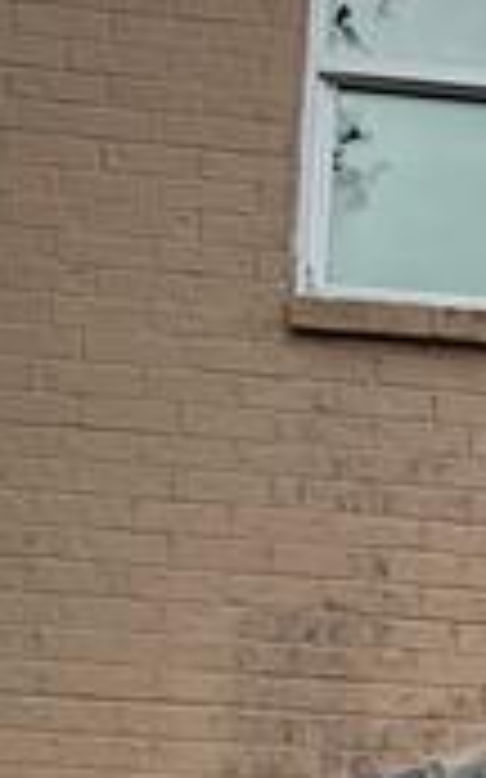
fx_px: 3457
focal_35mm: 163
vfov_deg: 12.3
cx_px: 1570
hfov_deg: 7.0
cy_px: 1151
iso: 50
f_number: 1.5
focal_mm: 5.7
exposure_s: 1/361
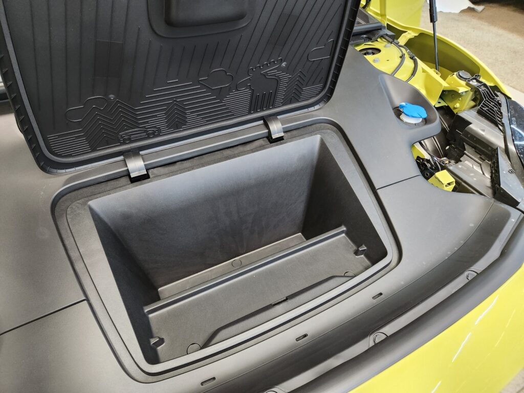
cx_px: 262
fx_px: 348
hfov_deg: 73.9
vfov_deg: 58.9
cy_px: 196
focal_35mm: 23
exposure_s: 1/100
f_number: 1.8
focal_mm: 5.4
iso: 640
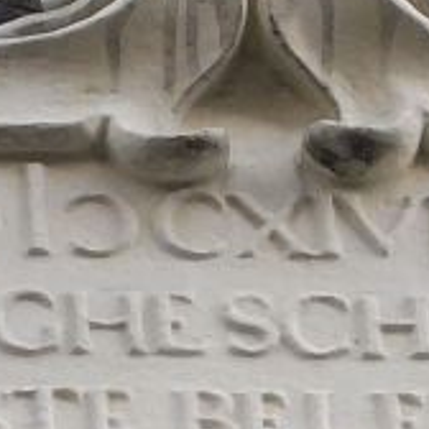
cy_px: 332
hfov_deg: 1.8
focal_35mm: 950
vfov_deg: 1.8
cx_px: 253
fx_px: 13320
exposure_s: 1/60
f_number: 5.4
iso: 400
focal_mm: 31.3
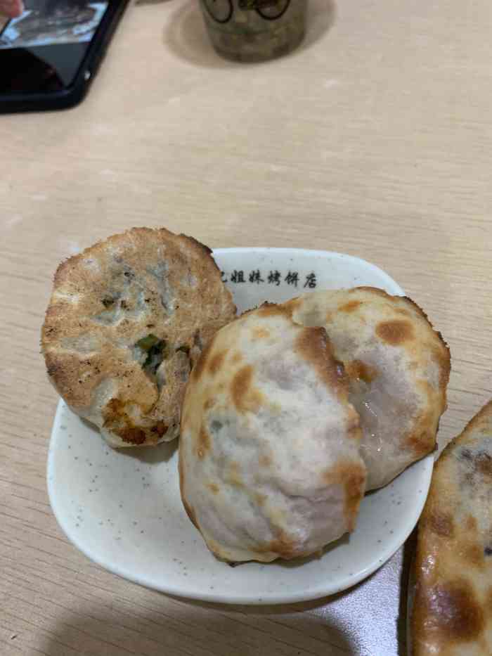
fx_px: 493
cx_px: 246
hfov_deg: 53.1
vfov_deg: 67.3
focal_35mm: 26
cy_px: 328
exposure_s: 1/51
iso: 200
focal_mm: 4.25
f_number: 1.8
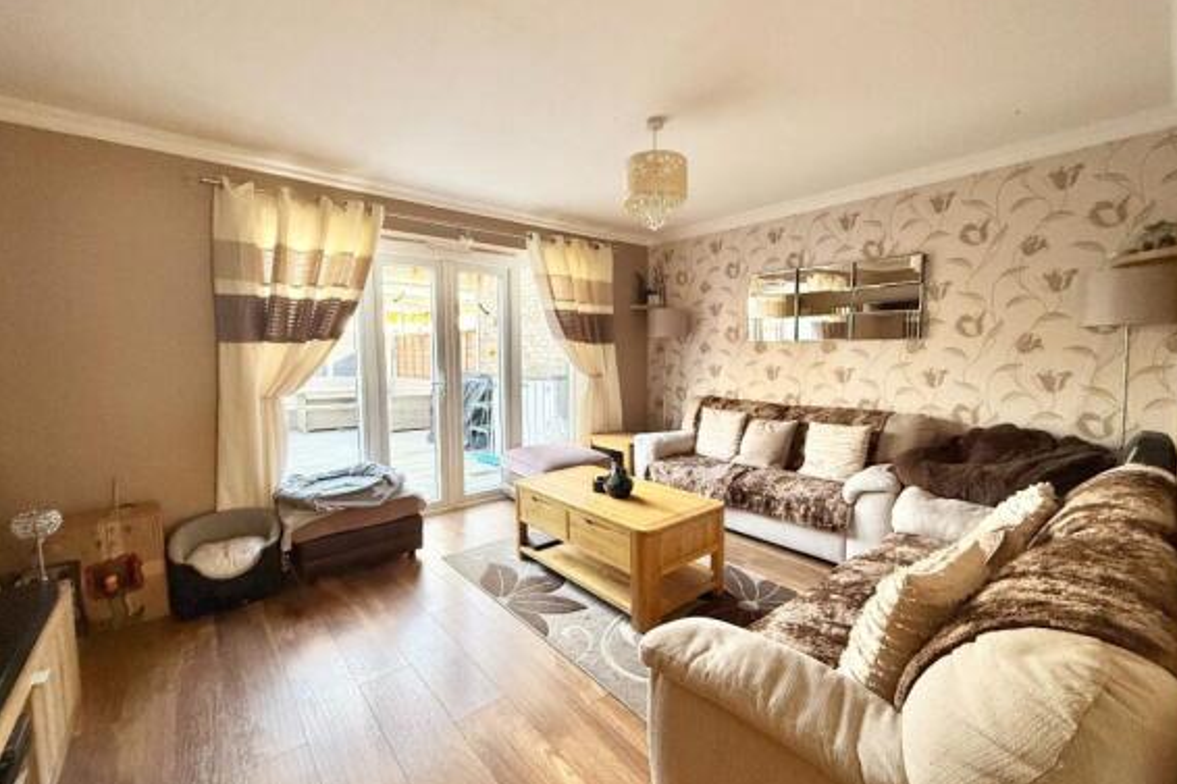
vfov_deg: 77.3
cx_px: 604
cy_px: 388
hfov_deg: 100.4
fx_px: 490
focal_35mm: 15
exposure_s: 1/99
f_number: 2.2
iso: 200
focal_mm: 2.22
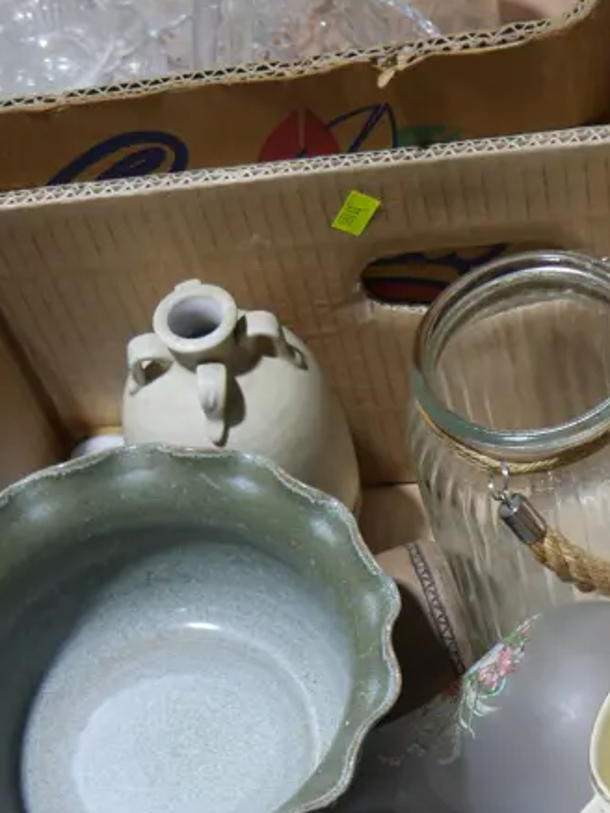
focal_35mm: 75
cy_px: 830
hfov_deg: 19.6
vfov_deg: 24.7
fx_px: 1761
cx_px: 421
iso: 200
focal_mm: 16
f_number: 3.6
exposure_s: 1/80
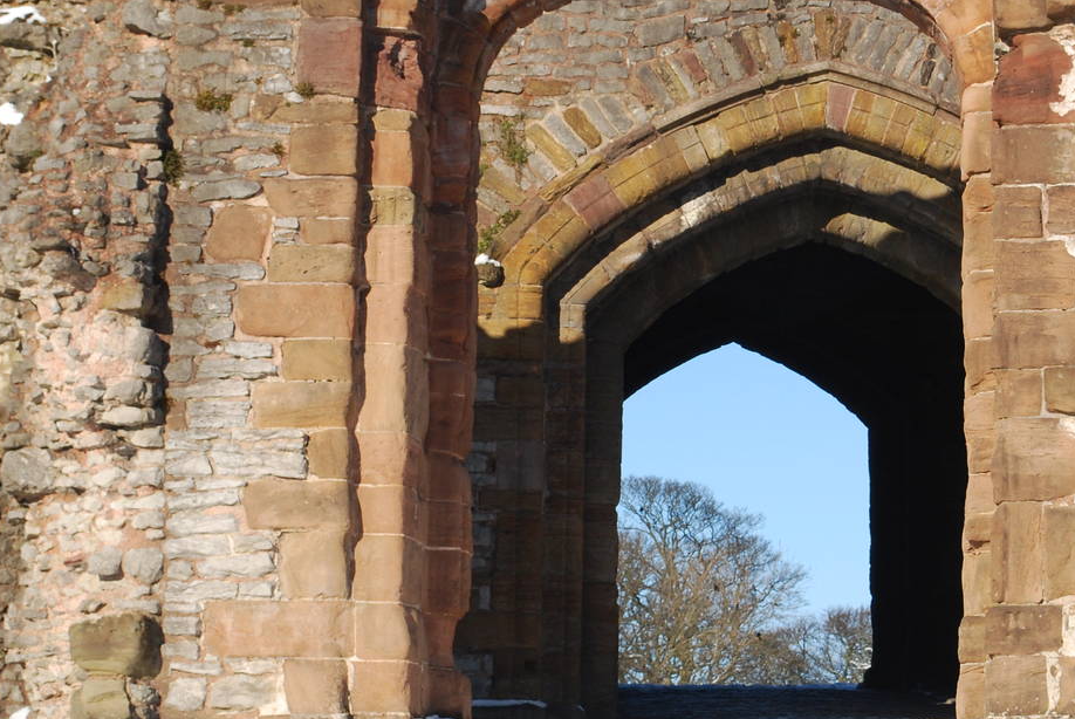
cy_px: 354
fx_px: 4065
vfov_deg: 10.1
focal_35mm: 136
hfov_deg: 15.0
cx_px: 759
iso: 200
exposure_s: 1/250
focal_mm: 52
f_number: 10
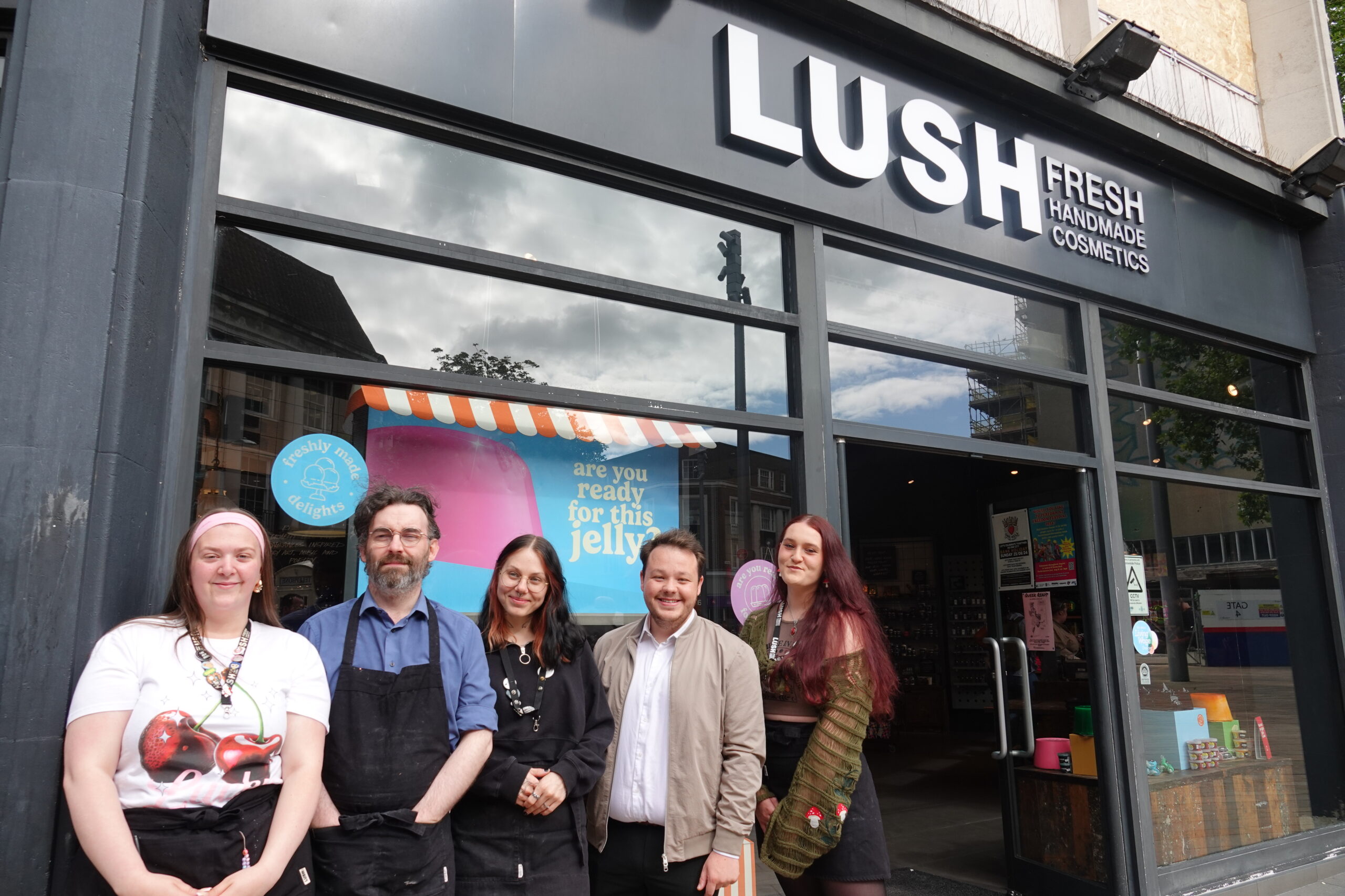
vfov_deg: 53.1
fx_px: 897
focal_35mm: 24
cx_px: 672
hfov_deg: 73.7
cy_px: 448
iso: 100
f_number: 4
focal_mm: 8.8
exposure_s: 1/320
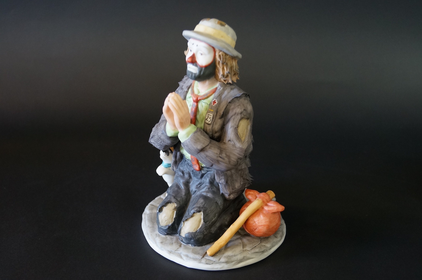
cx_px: 211
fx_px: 527
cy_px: 140
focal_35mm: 45
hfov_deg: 43.7
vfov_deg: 29.8
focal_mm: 30
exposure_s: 1/60
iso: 1000
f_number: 4.5
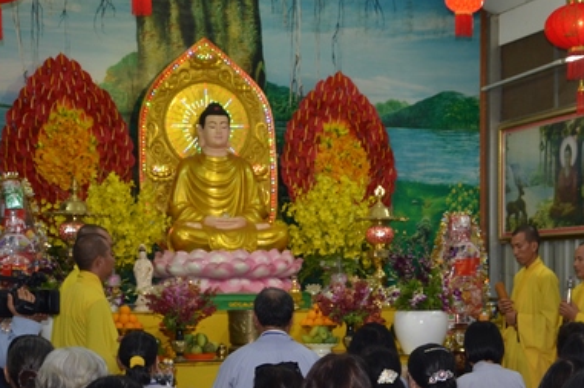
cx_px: 408
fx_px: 1410
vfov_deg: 15.6
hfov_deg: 23.3
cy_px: 315
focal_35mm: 87
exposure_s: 1/60
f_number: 4.5
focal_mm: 34
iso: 640
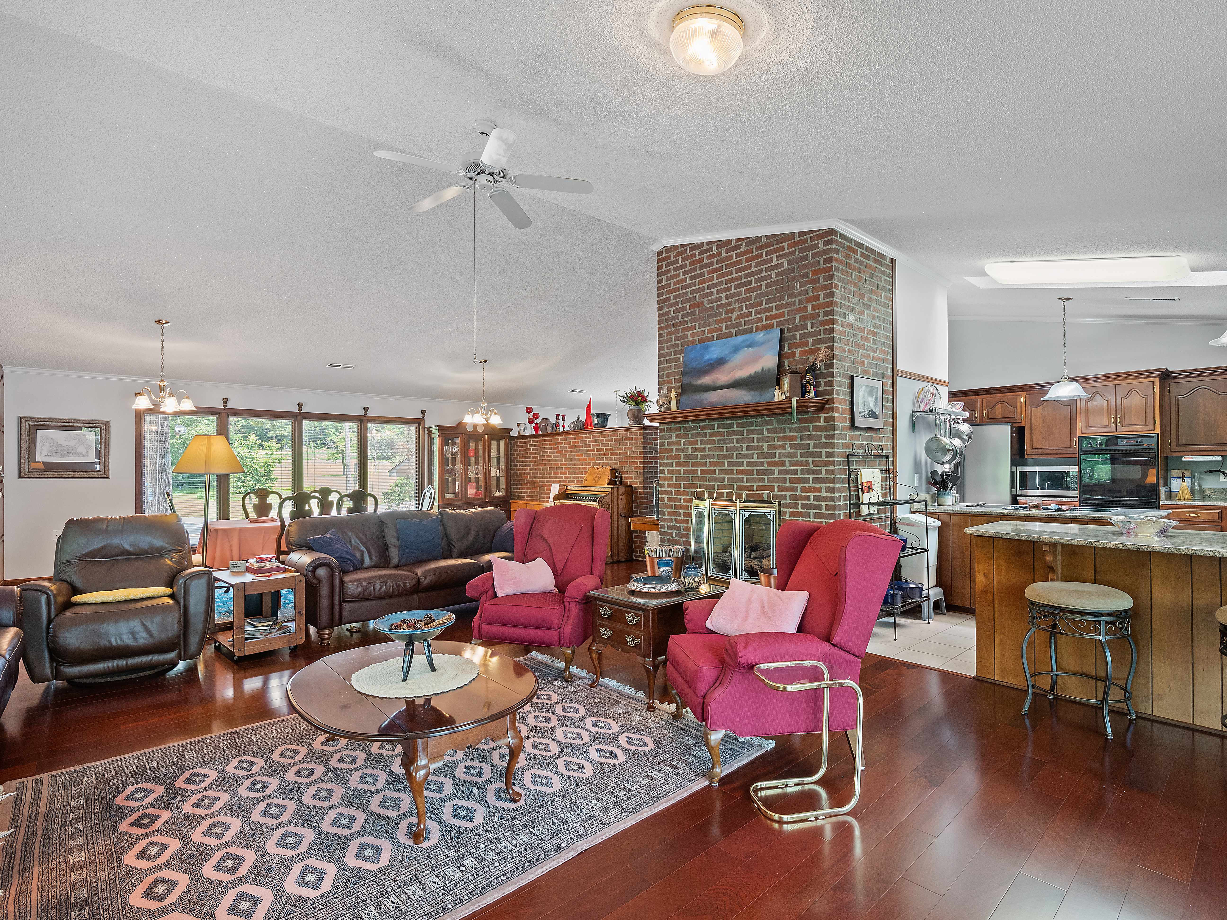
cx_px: 614
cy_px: 460
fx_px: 567
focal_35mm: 16
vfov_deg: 78.1
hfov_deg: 94.5
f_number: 5.6
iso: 400
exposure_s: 1/5
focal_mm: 8
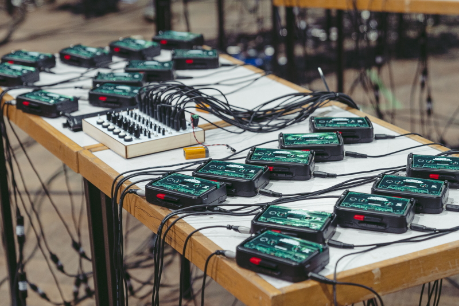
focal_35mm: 87
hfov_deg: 23.4
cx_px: 230
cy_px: 153
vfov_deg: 15.7
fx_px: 1110
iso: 1600
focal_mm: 58
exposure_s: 1/200
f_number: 2.8
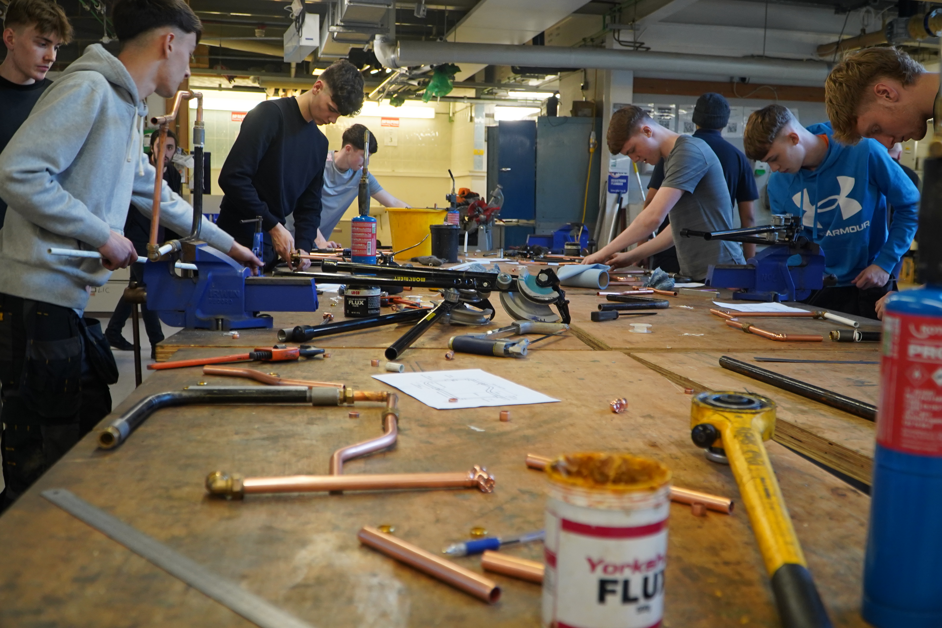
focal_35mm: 34
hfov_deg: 55.8
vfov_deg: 38.9
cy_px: 314
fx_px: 890
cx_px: 471
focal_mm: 23
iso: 1600
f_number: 4
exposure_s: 1/160
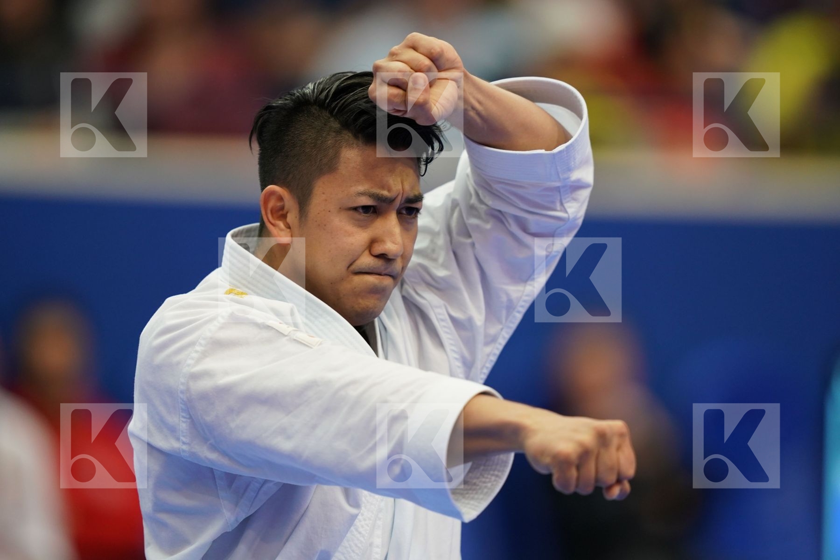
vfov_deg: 3.4
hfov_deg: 5.2
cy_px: 280
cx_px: 420
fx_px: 9333
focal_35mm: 400
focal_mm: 400
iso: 1600
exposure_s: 1/500
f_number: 2.8
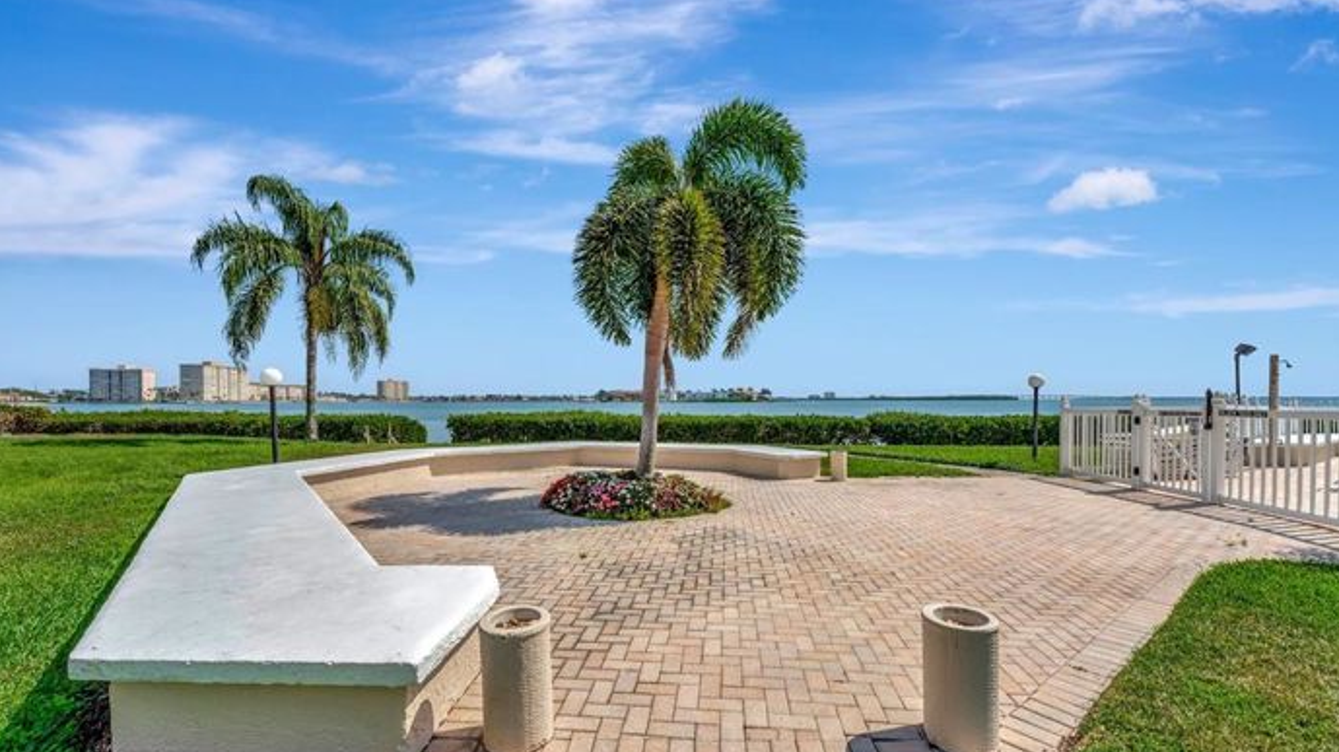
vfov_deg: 70.4
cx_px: 666
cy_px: 405
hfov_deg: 103.0
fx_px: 532
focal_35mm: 15
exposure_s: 1/2500
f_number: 9
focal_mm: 14
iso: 500
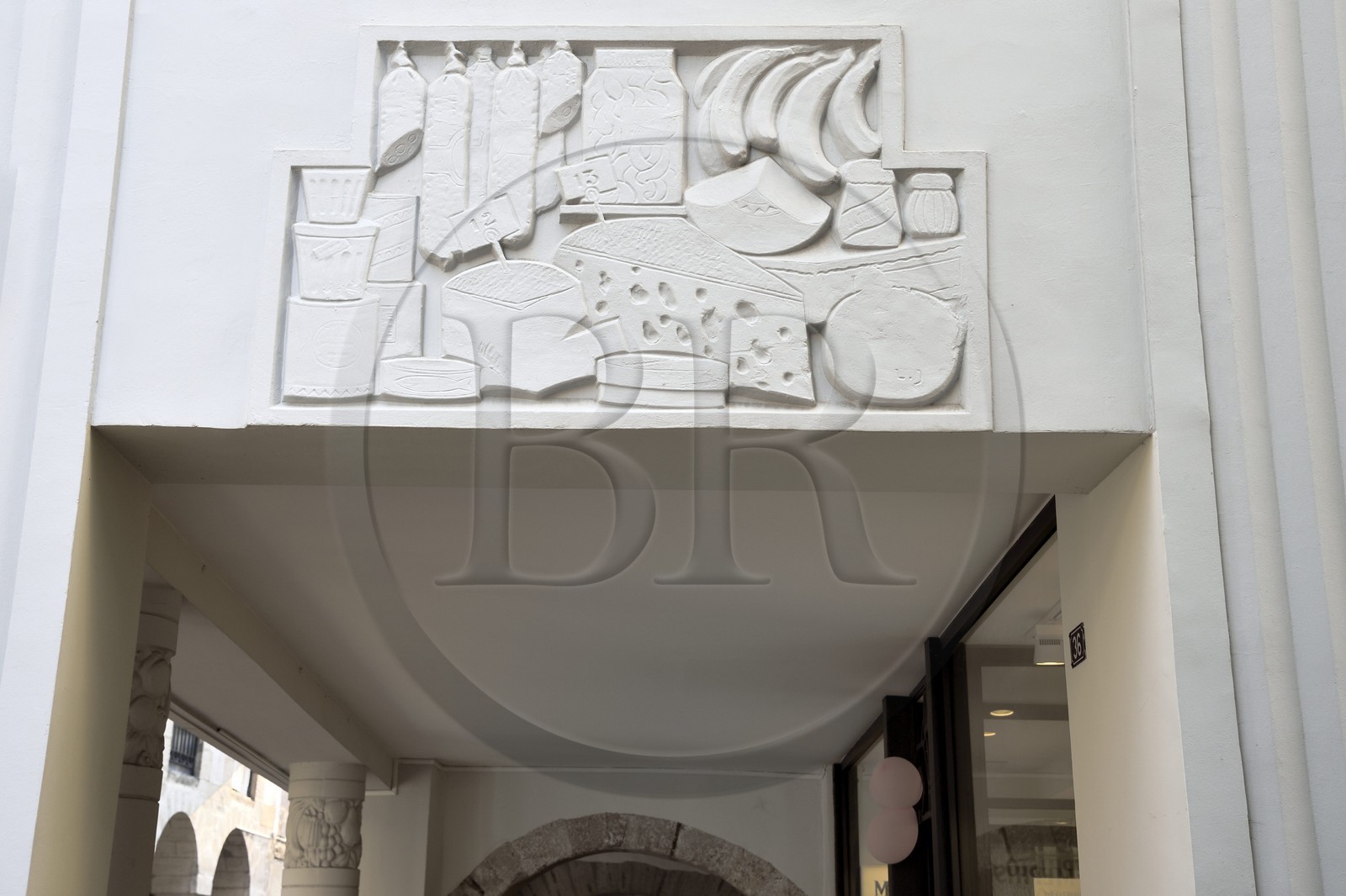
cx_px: 673
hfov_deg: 41.1
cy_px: 448
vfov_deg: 28.1
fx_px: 1794
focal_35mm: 48
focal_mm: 48
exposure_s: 1/60
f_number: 7.1
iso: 200
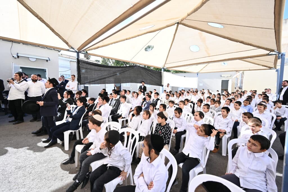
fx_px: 120
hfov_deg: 100.4
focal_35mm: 15
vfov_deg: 77.2
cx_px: 144
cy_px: 96
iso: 100
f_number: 4.5
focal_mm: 15
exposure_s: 1/200
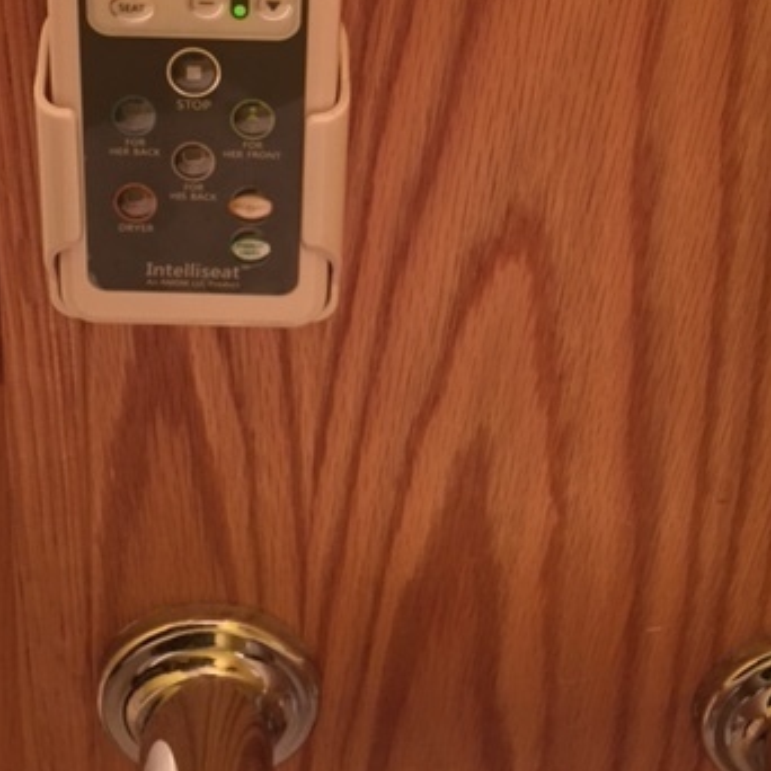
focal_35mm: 48
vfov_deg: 33.3
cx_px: 280
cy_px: 59
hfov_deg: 35.1
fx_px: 1210
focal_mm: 4.15
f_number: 2.2
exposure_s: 1/30
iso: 160
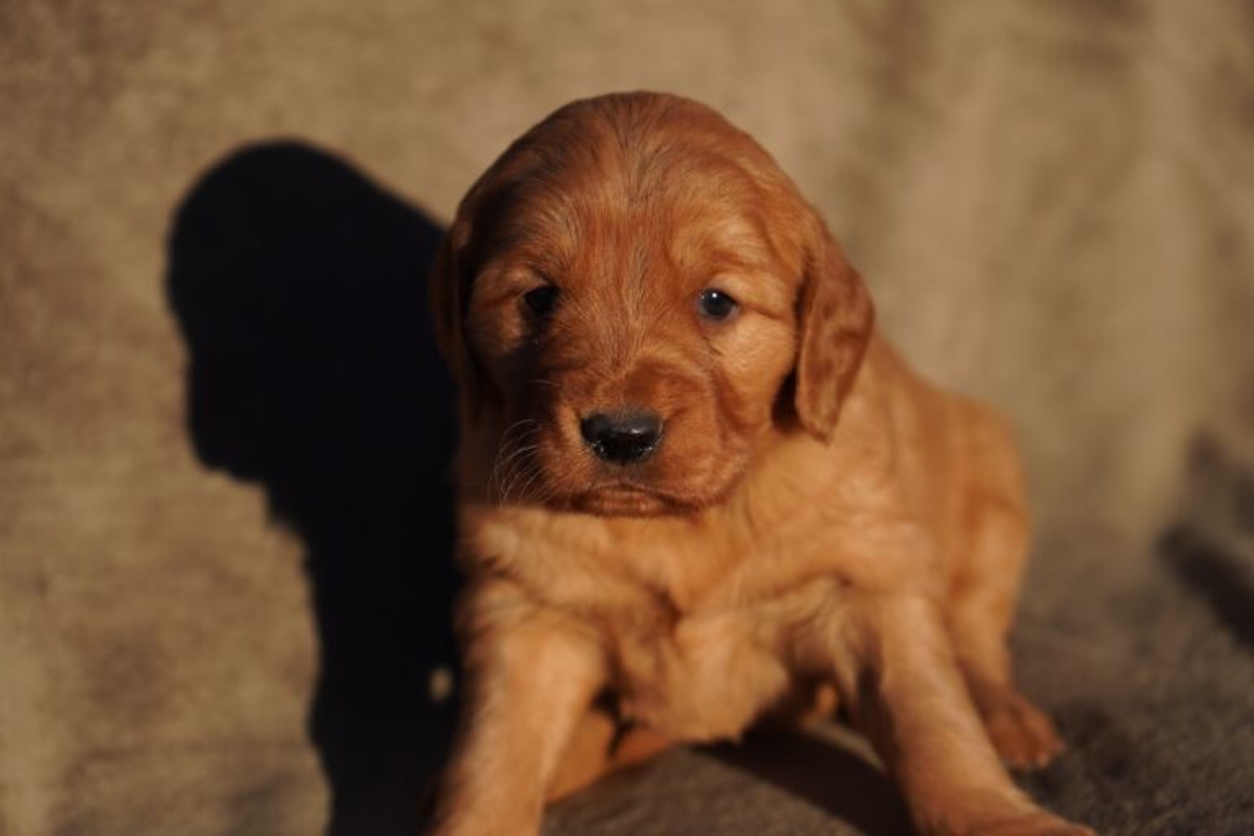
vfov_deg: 14.0
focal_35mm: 98
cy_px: 418
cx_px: 627
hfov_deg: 20.9
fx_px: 3396
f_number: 2.8
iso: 125
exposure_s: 1/4000
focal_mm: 65
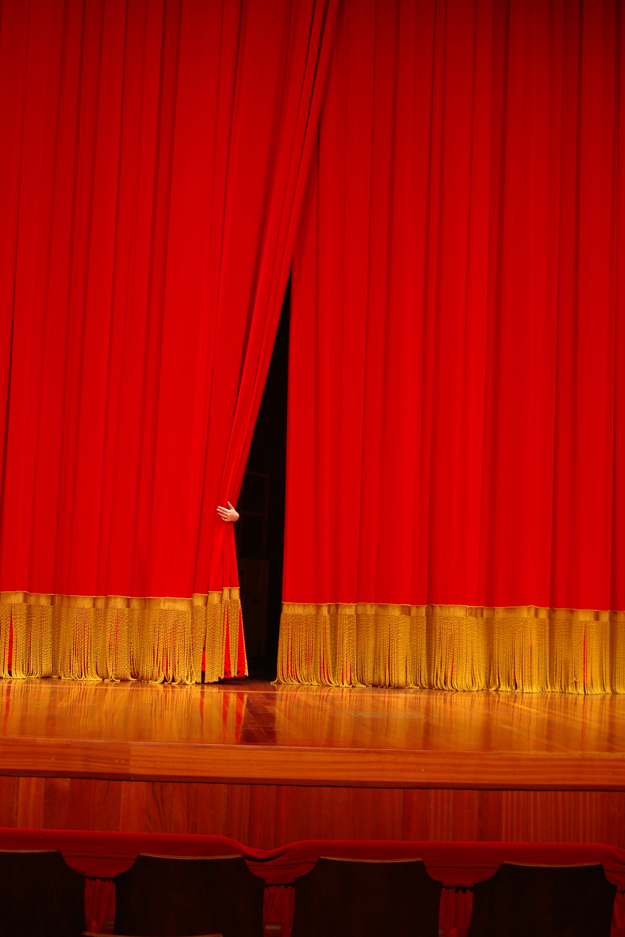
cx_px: 312
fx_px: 1093
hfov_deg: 31.9
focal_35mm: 42
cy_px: 468
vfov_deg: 46.4
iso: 200
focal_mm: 28
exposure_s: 1/6
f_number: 4.5
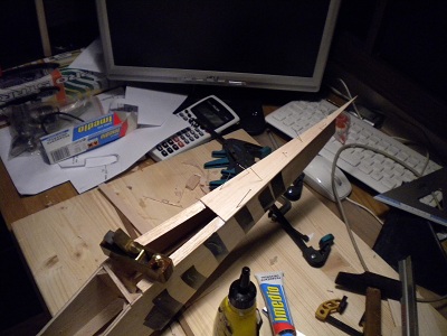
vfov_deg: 40.7
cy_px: 168
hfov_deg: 52.6
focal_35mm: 35
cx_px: 224
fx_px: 452
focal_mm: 6.3
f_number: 3.1
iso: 400
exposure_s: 1/143
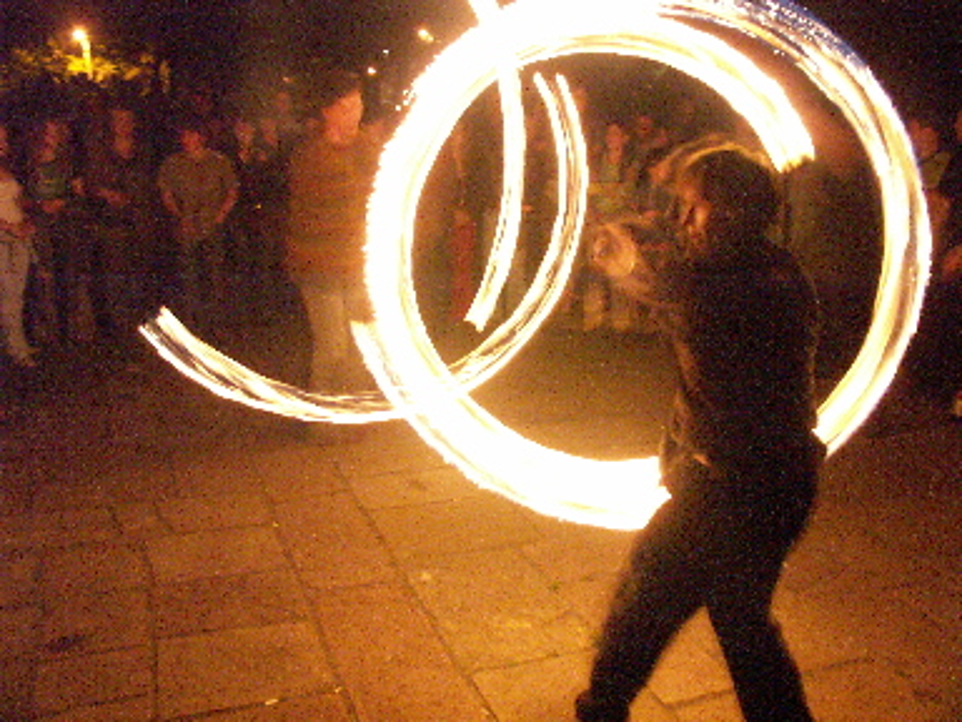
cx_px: 481
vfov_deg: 42.9
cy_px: 361
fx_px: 917
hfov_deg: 55.4
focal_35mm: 33
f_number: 3.5
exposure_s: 1/2.5
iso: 800
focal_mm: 8.48
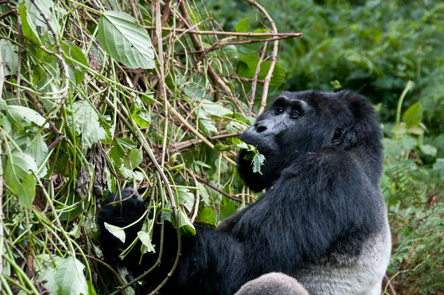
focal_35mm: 174
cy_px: 162
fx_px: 2138
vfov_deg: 7.9
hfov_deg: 11.9
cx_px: 262
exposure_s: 1/125
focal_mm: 95
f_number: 5.3
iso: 400
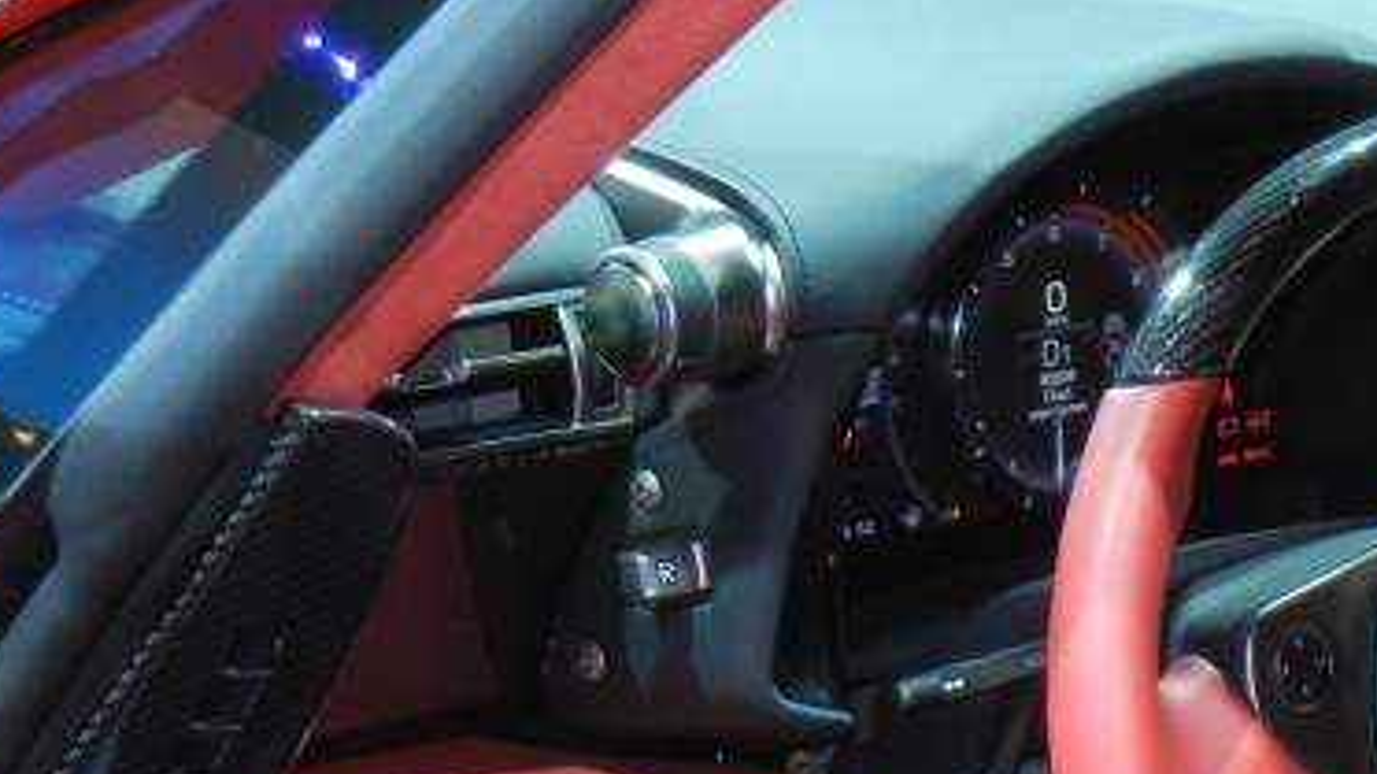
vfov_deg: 5.1
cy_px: 630
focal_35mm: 239
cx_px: 1247
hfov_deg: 9.0
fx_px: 8724
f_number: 4.5
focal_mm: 18.3
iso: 400
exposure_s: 1/30
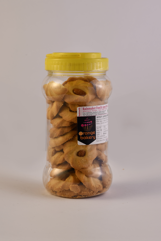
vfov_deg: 23.9
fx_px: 570
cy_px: 120
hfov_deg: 16.1
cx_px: 80
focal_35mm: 85
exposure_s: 1/100
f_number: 10
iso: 100
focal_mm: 85
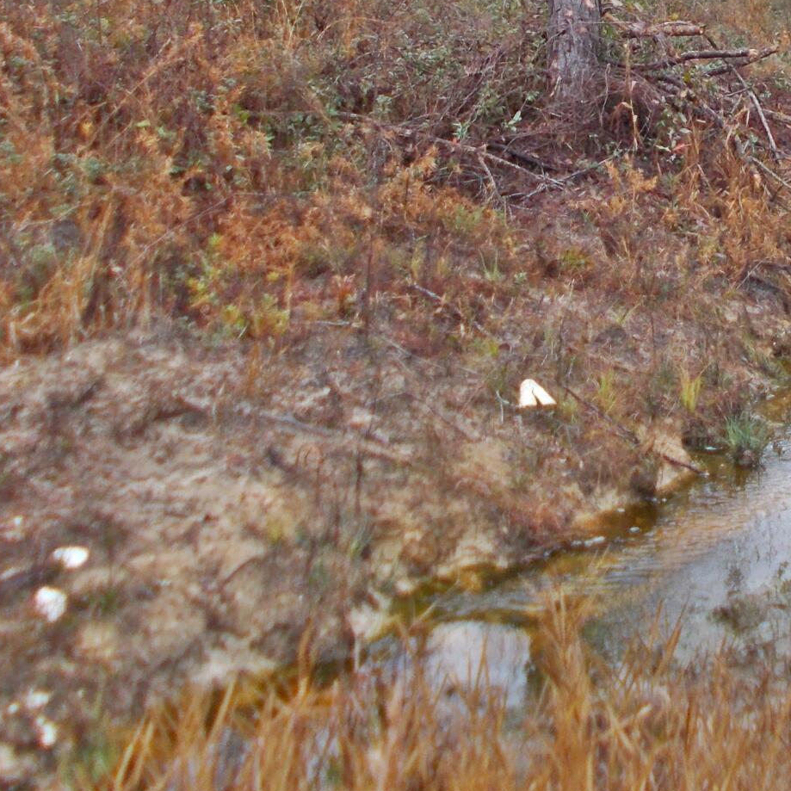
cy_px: -34
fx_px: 1939
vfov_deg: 22.0
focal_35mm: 75
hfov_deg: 22.1
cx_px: 801
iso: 80
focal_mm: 4.6
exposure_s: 1/160
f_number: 3.2
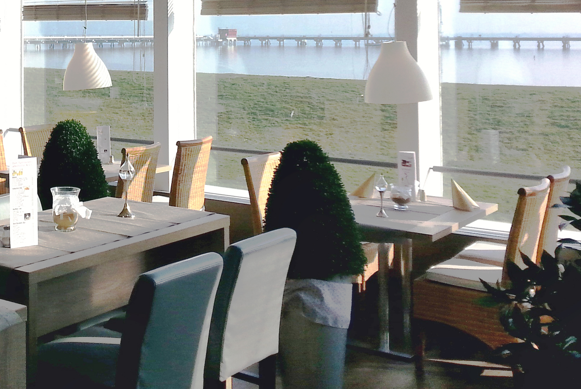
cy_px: 78
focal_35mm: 71
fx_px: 1147
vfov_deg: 19.1
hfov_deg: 27.0
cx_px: 19
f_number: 4
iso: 100
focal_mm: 24
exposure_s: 1/125
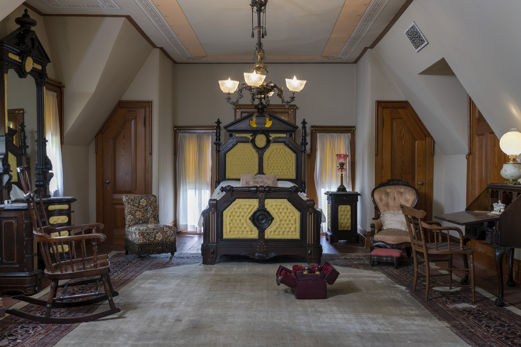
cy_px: 174
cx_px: 260
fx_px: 507
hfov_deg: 54.4
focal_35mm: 35
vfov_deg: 37.9
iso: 400
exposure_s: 1/20
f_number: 11
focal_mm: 35
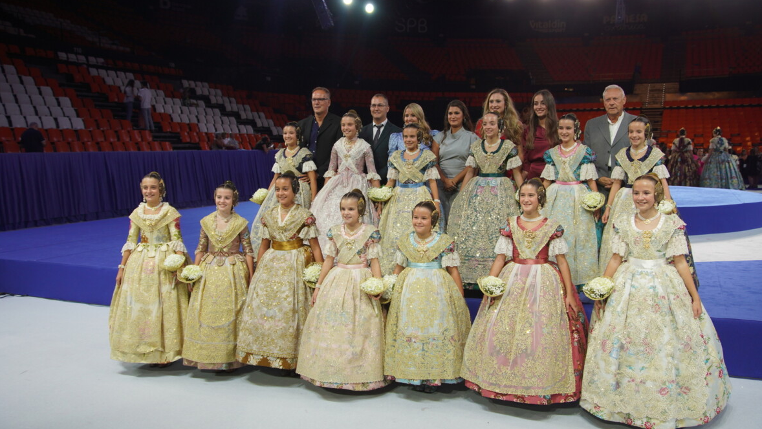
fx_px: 647
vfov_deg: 36.7
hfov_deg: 61.0
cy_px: 214
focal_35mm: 32
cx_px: 386
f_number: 2.8
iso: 160
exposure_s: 1/320
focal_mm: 20
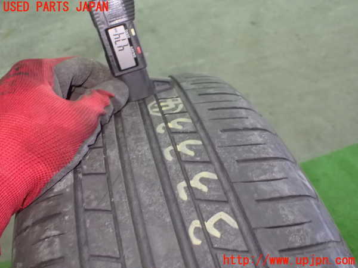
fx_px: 372
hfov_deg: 51.4
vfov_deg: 39.7
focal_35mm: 36
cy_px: 134
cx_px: 179
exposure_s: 1/40
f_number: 2.5
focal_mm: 6.37
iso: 1600
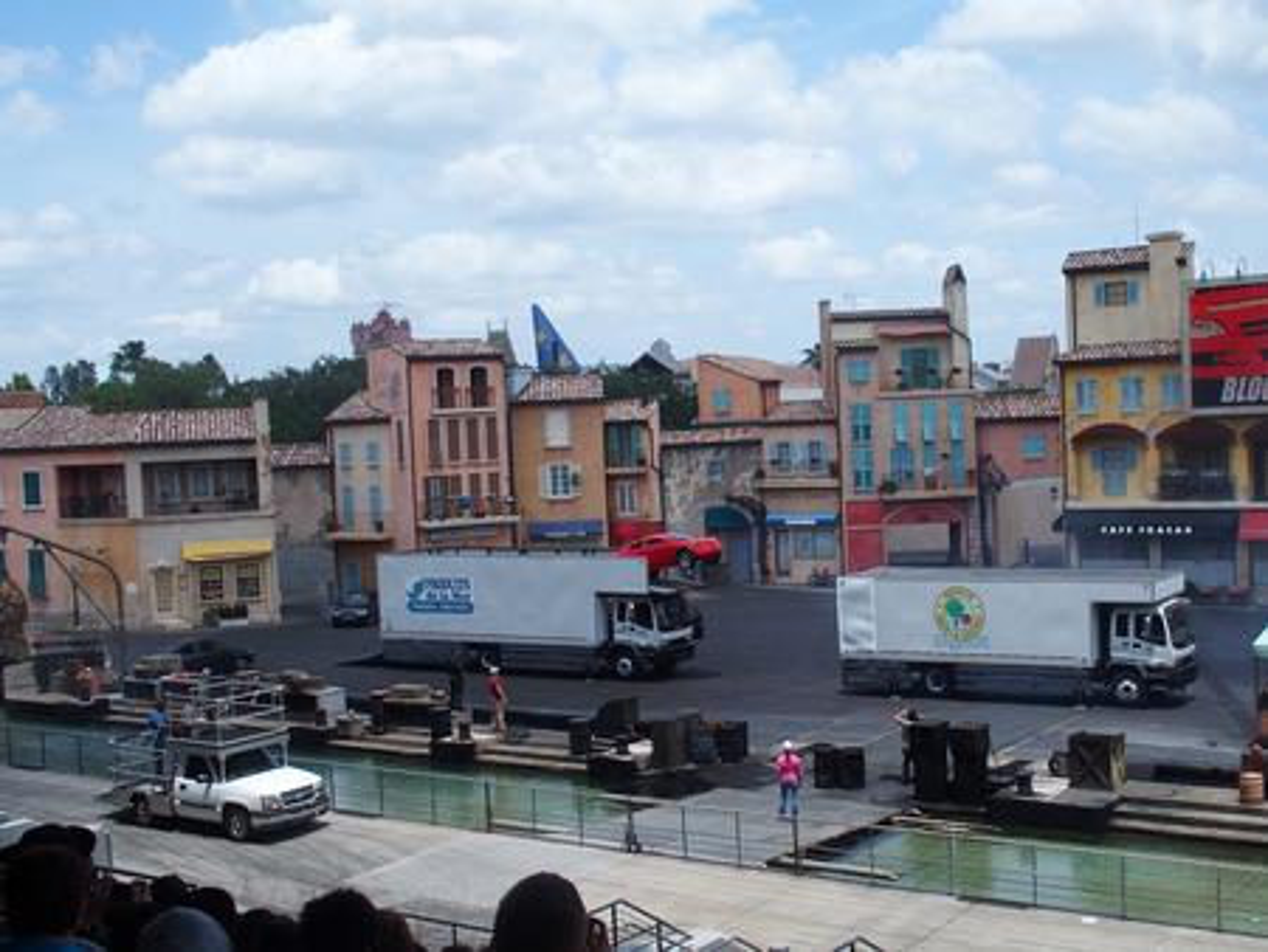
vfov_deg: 34.4
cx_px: 634
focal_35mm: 42
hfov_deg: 44.8
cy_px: 476
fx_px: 1539
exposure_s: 1/1000
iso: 100
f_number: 4
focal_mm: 9
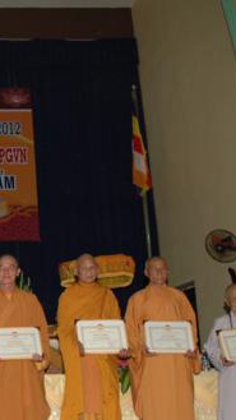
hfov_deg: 19.2
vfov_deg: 37.7
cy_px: 252
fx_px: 612
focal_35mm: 55
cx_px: -114
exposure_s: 1/80
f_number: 8
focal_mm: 18
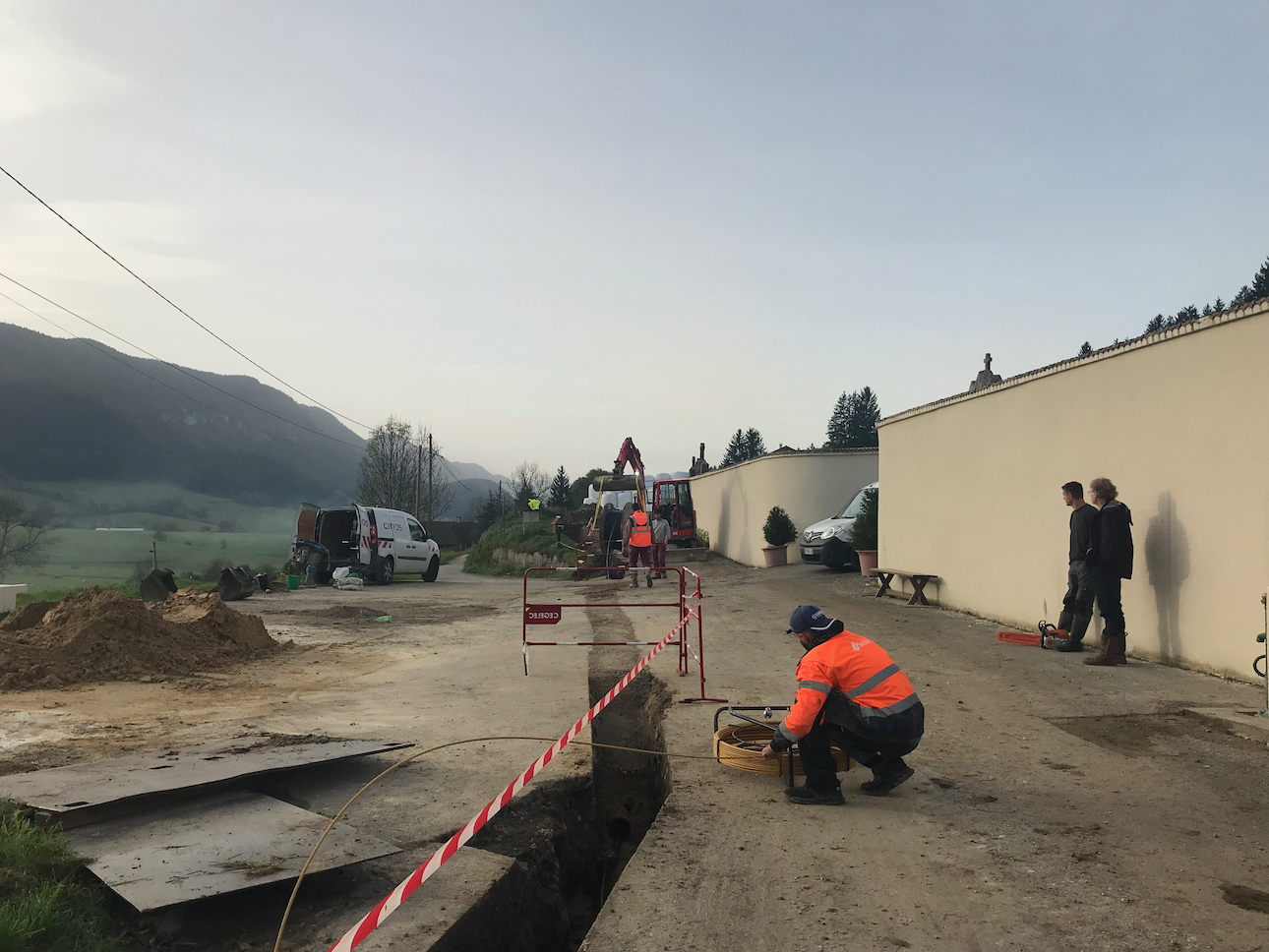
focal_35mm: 28
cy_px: 476
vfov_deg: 49.8
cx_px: 634
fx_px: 1027
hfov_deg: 63.4
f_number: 1.8
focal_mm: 3.99
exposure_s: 1/1473
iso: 20
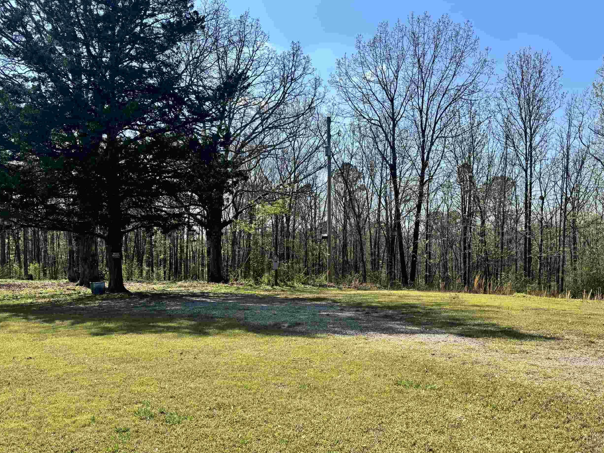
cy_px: 275
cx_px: 346
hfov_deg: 59.7
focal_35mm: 30
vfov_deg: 46.5
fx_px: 523
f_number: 1.78
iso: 80
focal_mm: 6.76
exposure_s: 1/3413
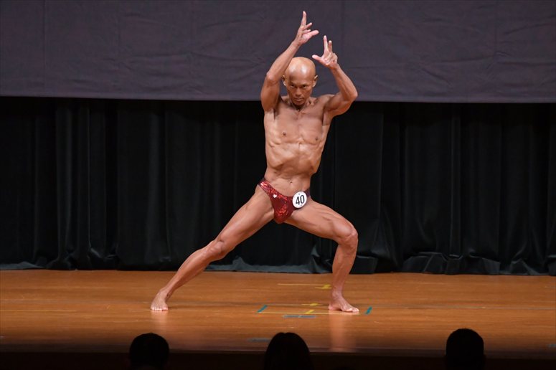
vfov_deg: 5.1
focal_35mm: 270
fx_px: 4168
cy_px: 185
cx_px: 278
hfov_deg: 7.6
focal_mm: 180
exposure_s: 1/400
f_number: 5.6
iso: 5000
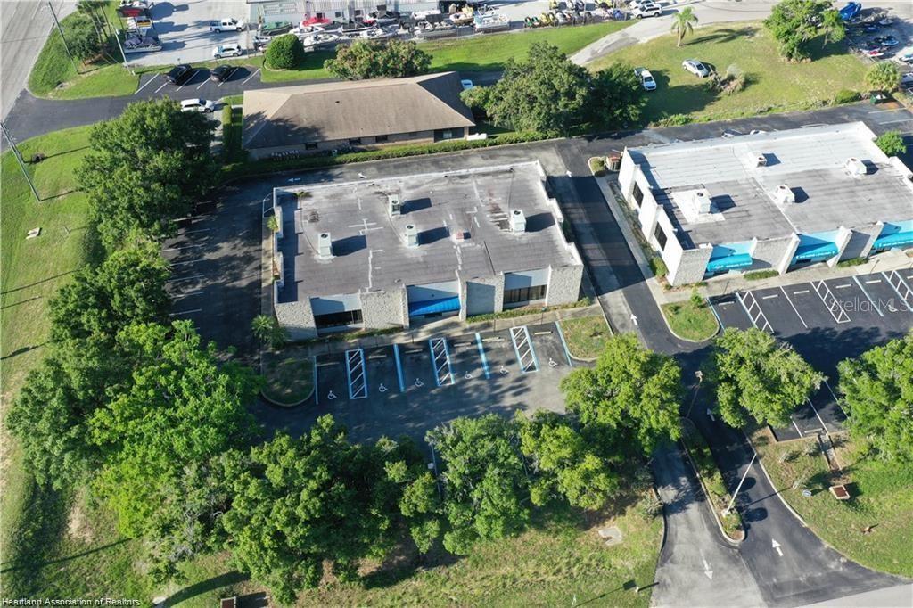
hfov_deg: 65.5
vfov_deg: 46.4
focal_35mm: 28
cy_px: 304
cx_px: 456
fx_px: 710
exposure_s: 1/320
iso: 100
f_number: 5
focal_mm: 10.26
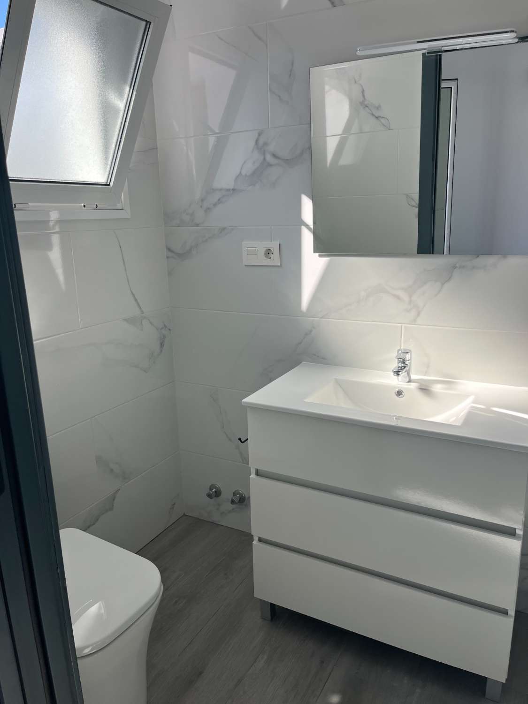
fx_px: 529
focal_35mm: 26
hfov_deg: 53.1
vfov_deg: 67.3
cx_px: 264
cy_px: 352
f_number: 1.6
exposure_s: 1/615
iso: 50
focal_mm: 5.1
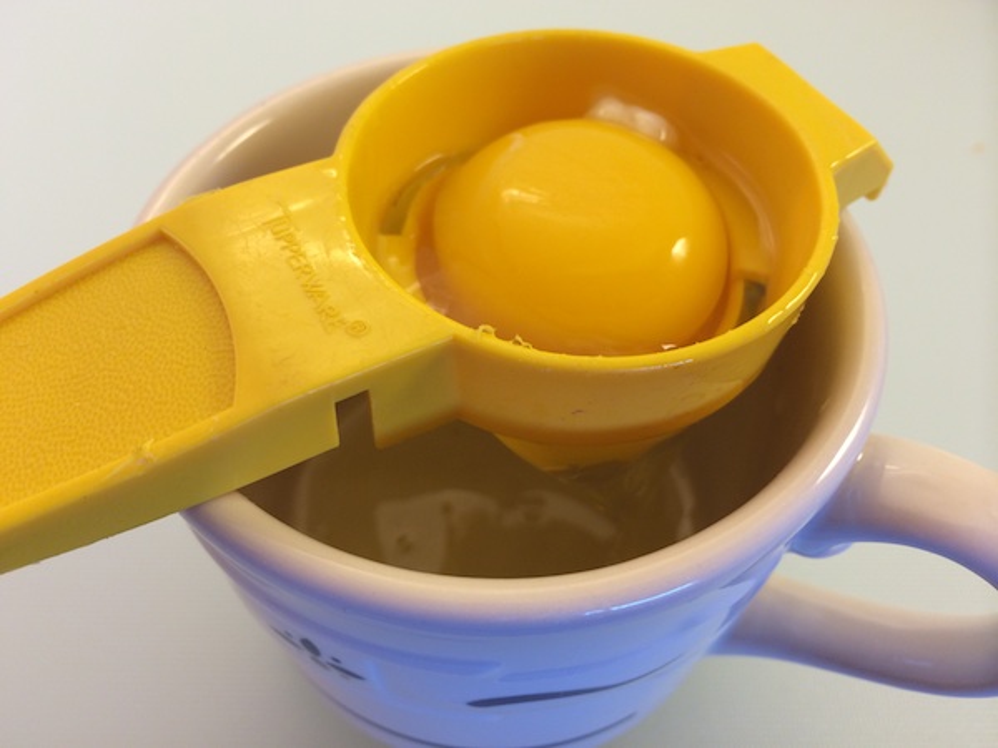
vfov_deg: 46.8
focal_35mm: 30
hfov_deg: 60.0
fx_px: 865
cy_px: 374
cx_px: 499
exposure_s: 1/60
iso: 50
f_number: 2.2
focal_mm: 4.12
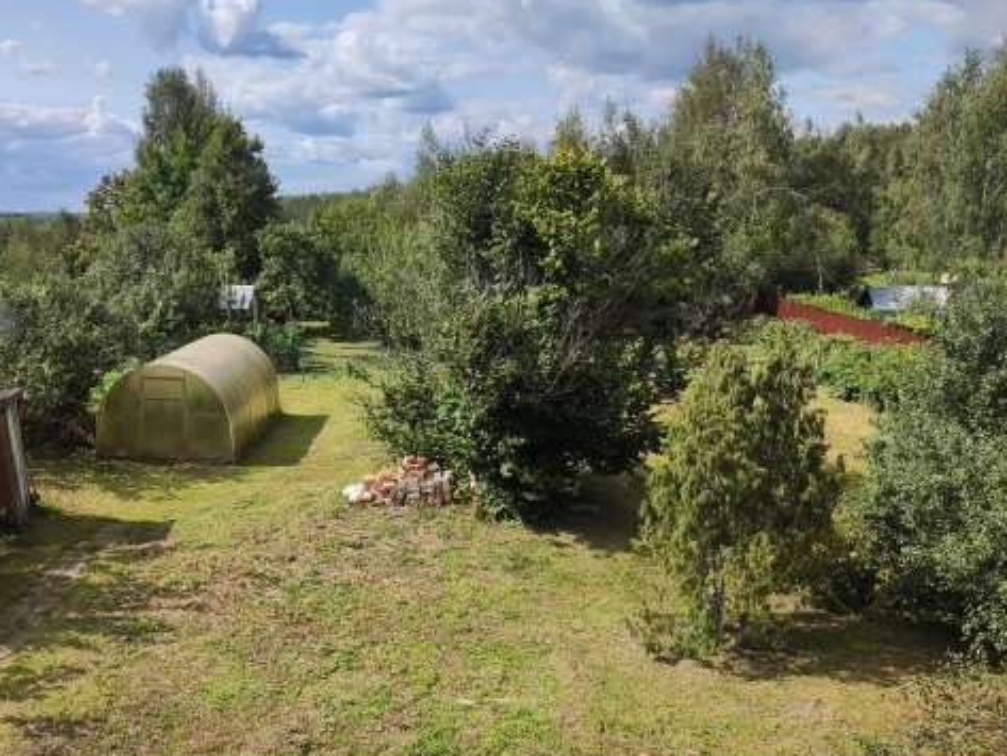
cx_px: 351
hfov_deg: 54.4
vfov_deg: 42.7
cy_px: 460
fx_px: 960
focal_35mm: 33
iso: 50
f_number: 1.79
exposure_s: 1/1759
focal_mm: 4.71
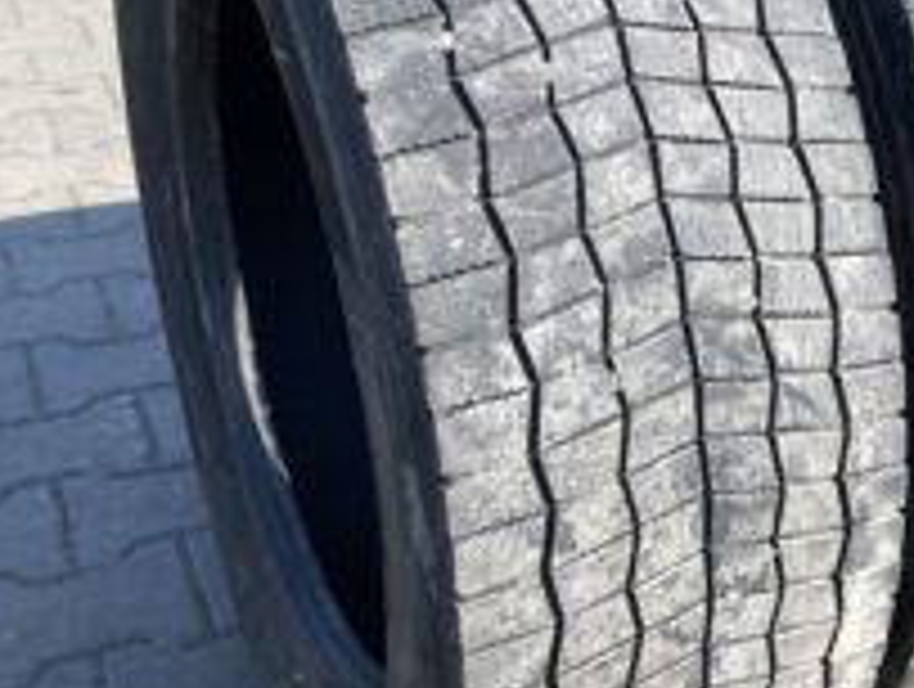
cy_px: 286
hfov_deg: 33.5
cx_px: 779
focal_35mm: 55
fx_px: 1455
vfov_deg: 26.6
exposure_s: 1/1412
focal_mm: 4.25
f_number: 1.8
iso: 32
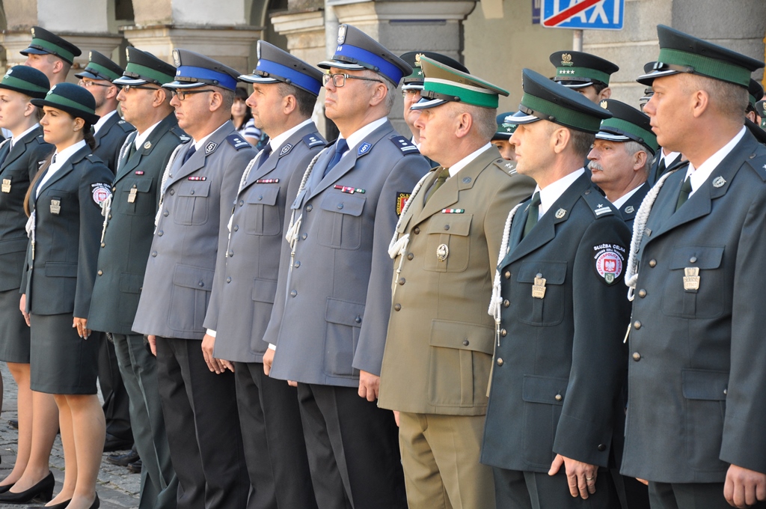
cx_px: 383
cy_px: 254
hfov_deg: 17.1
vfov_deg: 11.4
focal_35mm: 120
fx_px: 2550
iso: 640
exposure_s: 1/125
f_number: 5.3
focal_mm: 80
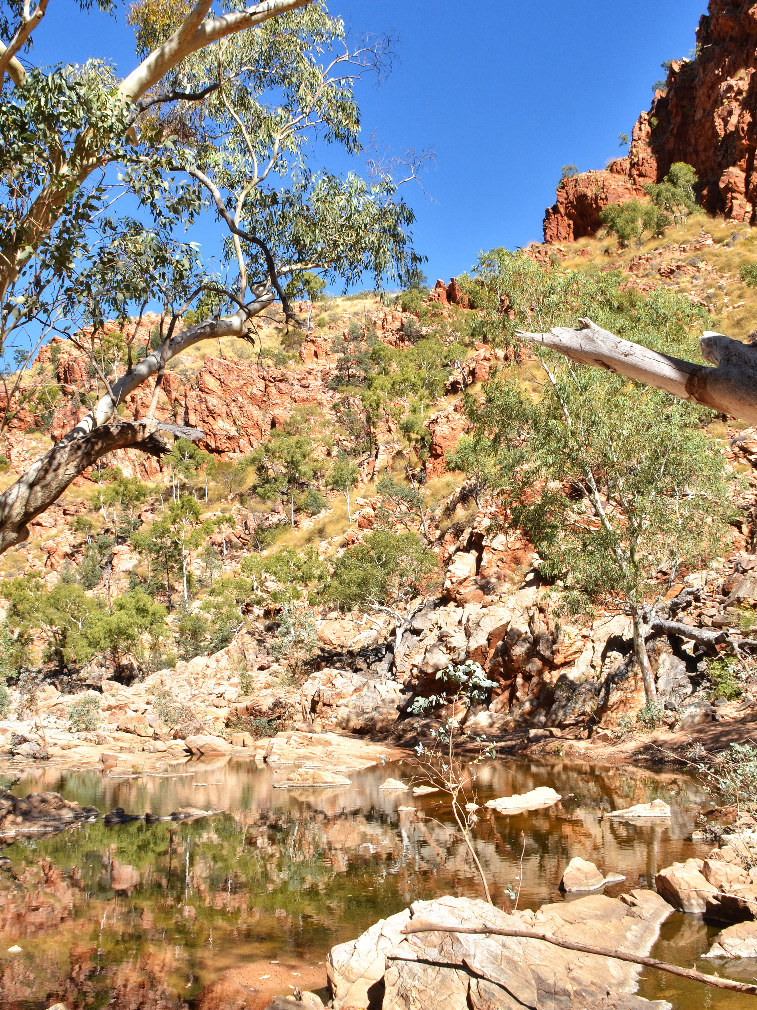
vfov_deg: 51.3
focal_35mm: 36
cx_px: 379
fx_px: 1050
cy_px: 489
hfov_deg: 39.7
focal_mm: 18
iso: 200
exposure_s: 1/100
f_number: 13
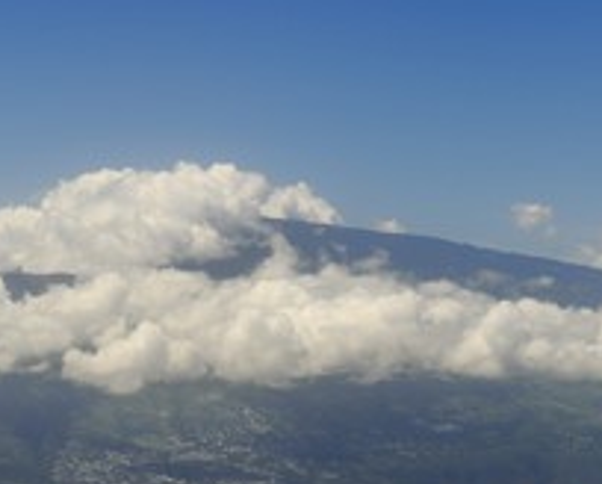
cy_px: 372
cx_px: 162
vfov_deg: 11.4
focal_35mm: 135
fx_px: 2410
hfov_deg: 14.2
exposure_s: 1/800
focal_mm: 70
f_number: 8
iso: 200
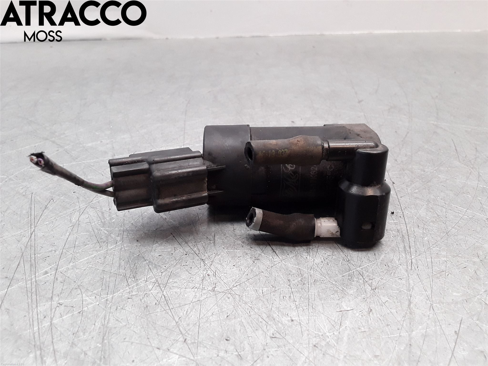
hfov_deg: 63.4
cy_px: 183
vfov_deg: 49.7
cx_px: 244
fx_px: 395
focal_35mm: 28
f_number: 1.9
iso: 100
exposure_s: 1/100
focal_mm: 2.91
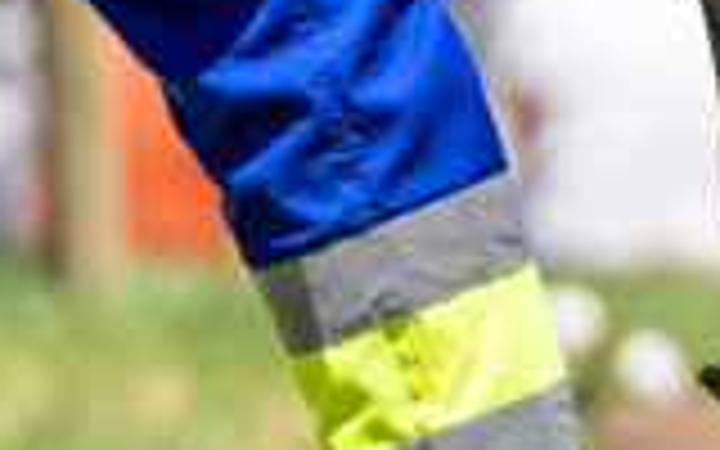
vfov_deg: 1.3
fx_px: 19250
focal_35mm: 981
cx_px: 1206
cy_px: 76
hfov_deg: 2.1
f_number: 2.8
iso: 160
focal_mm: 200
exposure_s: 1/2000
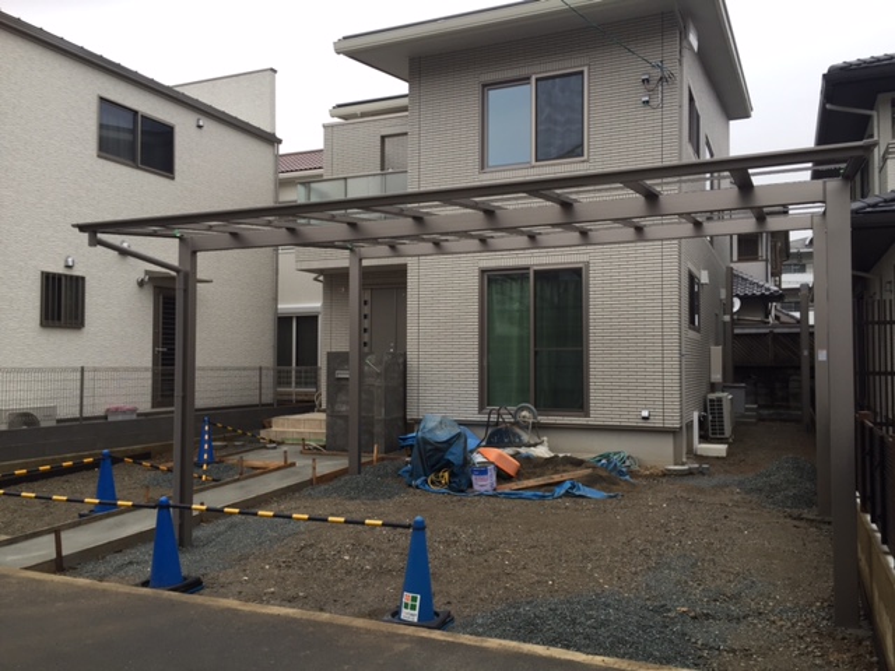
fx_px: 750
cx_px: 448
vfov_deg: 48.2
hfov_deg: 61.7
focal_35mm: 29
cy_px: 336
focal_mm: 4.15
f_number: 2.2
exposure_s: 1/127
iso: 32
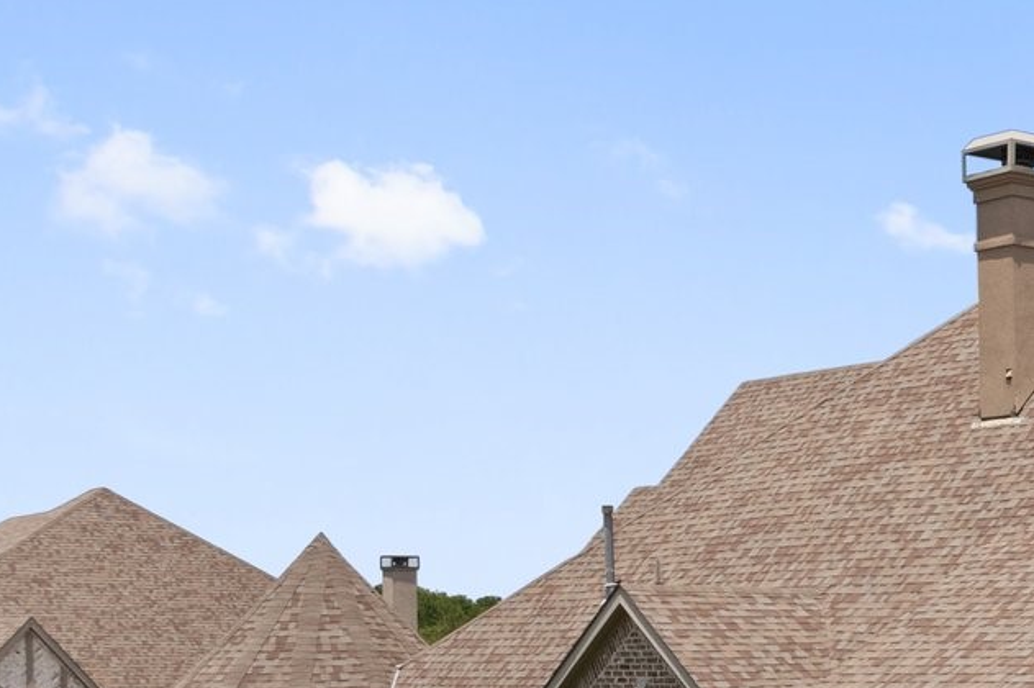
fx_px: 2325
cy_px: 728
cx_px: 1511
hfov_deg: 21.4
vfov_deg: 16.4
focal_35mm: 81
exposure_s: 1/160
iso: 100
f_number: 9
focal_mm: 12.29
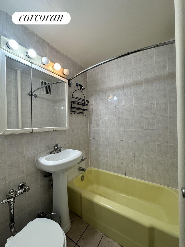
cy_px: 124
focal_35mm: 14
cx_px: 92
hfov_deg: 85.7
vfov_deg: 102.1
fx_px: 100
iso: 125
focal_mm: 2.22
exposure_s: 1/120
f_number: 2.2
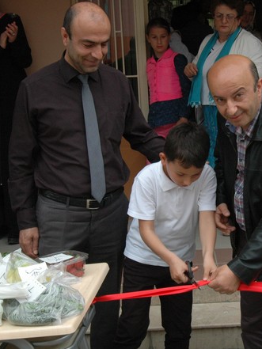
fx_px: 706
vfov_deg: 27.8
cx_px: 208
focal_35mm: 70
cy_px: 175
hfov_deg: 20.8
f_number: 9
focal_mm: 32
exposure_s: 1/320
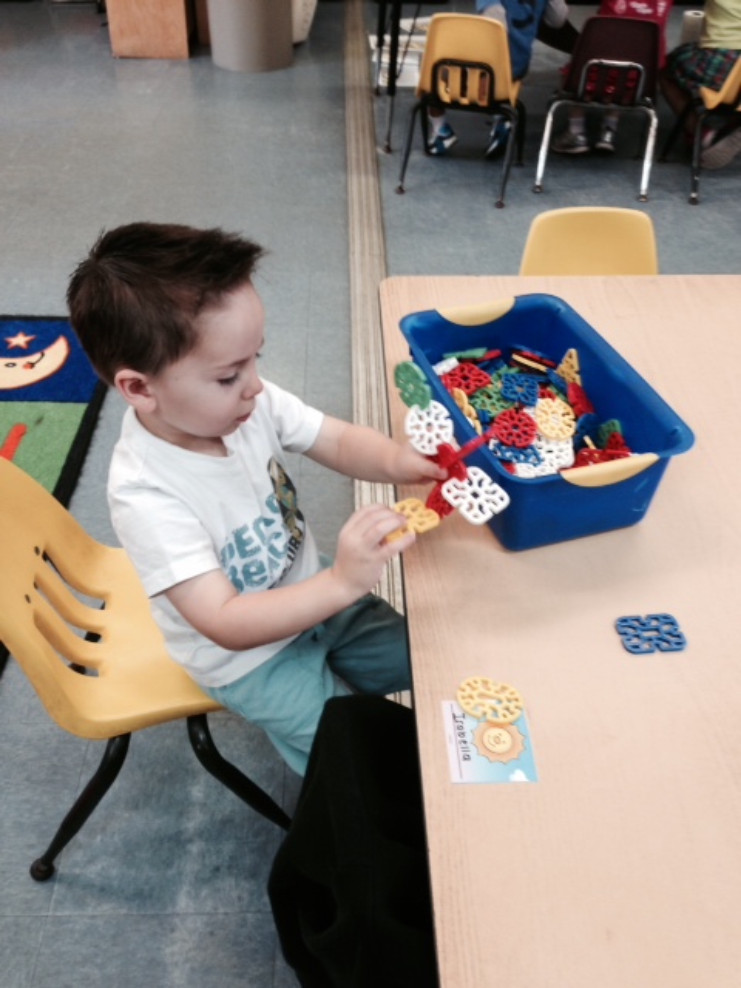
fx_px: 942
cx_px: 370
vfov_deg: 55.4
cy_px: 494
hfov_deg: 42.9
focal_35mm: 33
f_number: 2.4
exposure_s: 1/20
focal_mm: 4.12
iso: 50
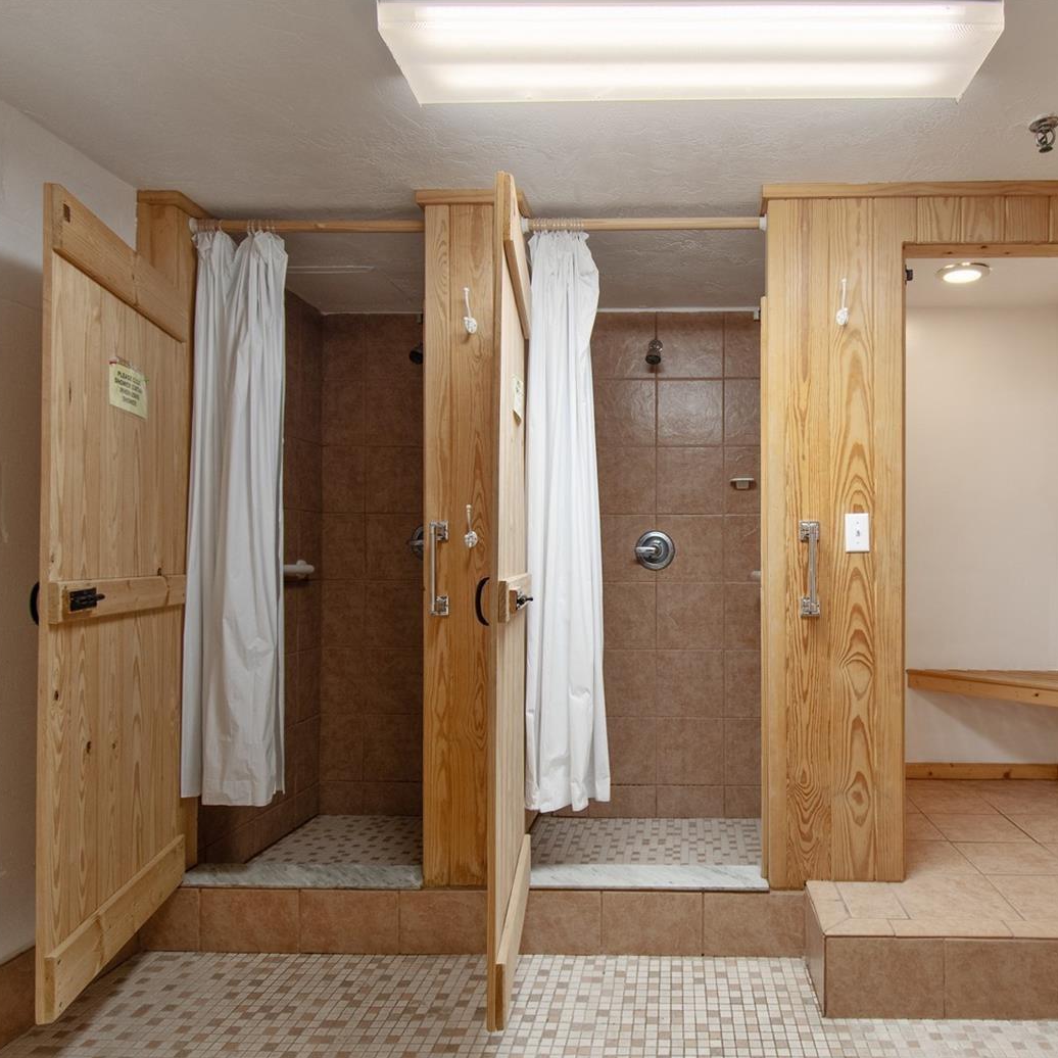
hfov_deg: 70.8
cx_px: 672
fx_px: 726
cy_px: 541
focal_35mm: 21
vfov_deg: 72.1
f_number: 4.8
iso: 400
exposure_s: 1/6
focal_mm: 11
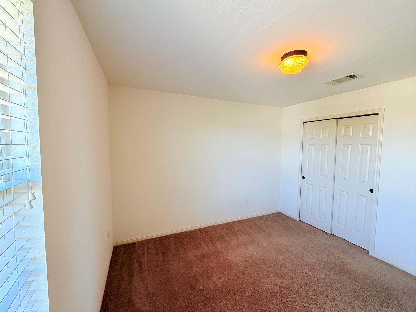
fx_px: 168
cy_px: 156
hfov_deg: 102.1
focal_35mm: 14
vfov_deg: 85.7
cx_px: 208
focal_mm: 2.22
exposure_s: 1/60
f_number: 2.2
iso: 200
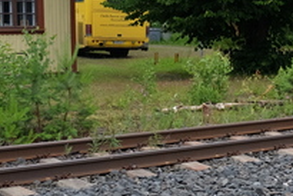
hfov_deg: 15.8
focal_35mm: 112
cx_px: 509
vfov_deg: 12.2
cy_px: 64
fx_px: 912
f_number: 3.6
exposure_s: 1/140
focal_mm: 19.6
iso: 200
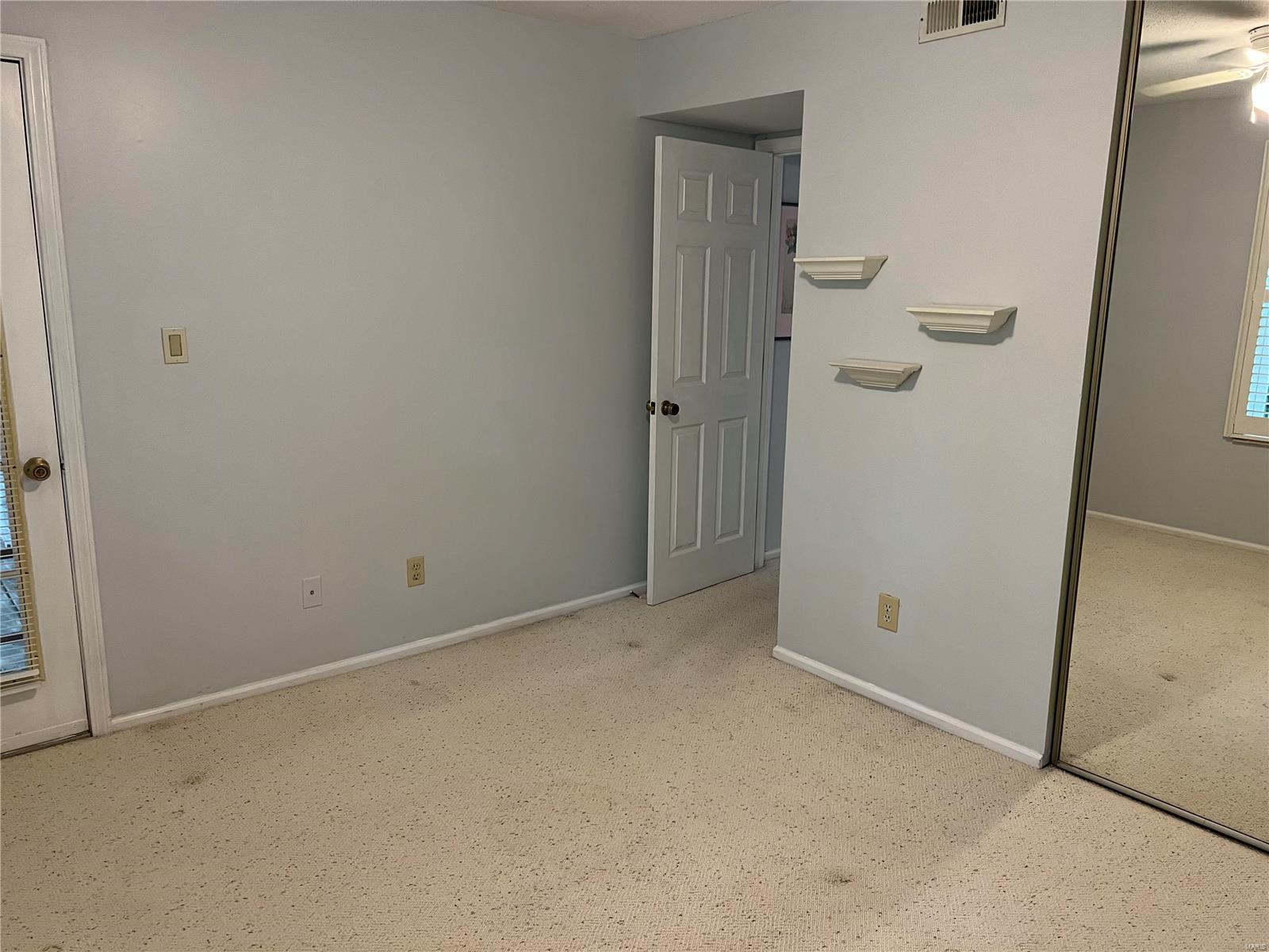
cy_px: 476
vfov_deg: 53.1
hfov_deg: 67.3
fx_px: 953
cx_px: 634
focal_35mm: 26
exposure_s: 1/60
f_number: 1.5
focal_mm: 5.7
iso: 200
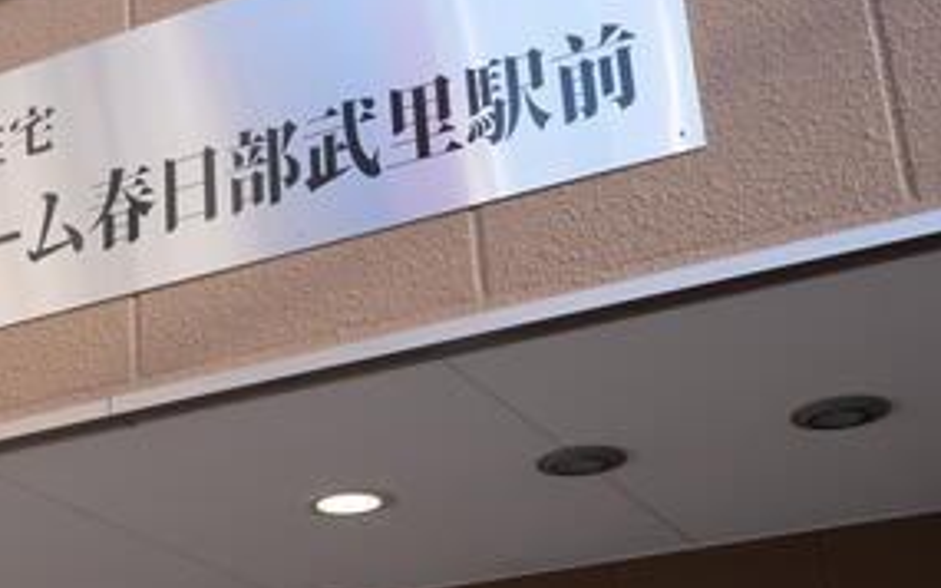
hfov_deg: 26.8
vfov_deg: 17.4
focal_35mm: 75
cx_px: 139
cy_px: 264
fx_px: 1923
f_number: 8
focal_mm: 35
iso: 100
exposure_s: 1/25
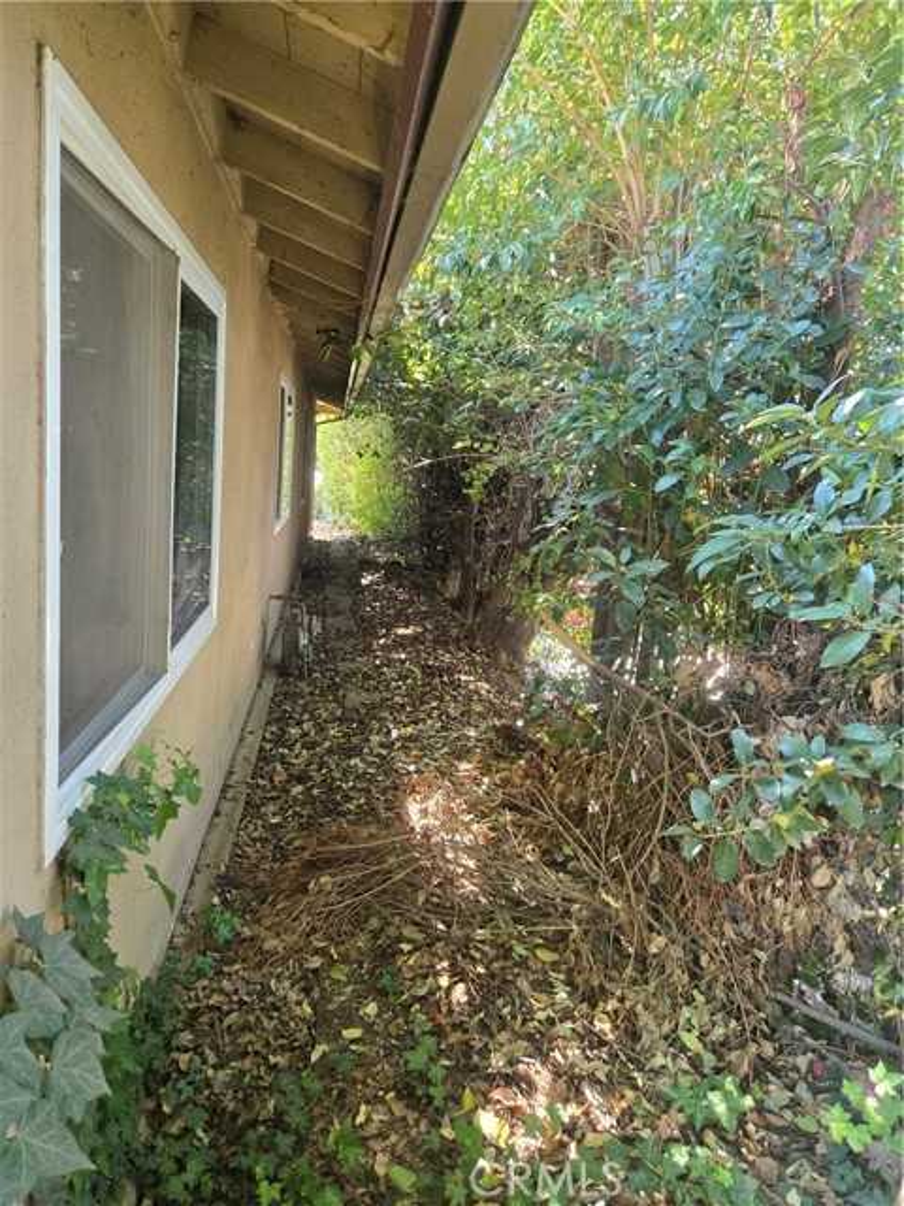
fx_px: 801
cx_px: 452
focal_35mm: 23
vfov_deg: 73.9
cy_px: 603
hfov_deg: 58.9
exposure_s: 1/120
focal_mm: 5.4
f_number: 1.8
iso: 320
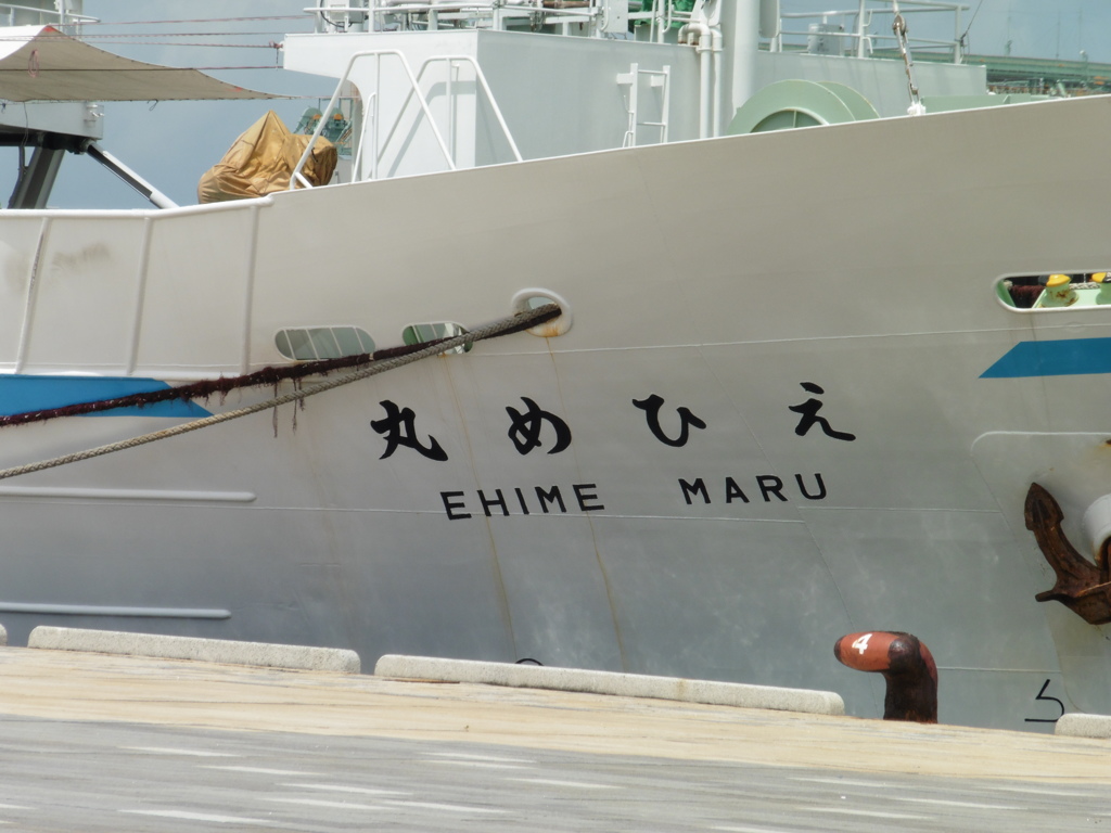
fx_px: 9275
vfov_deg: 5.1
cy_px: 416
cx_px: 556
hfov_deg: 6.9
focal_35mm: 289
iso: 100
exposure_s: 1/500
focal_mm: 51.5
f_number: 6.3
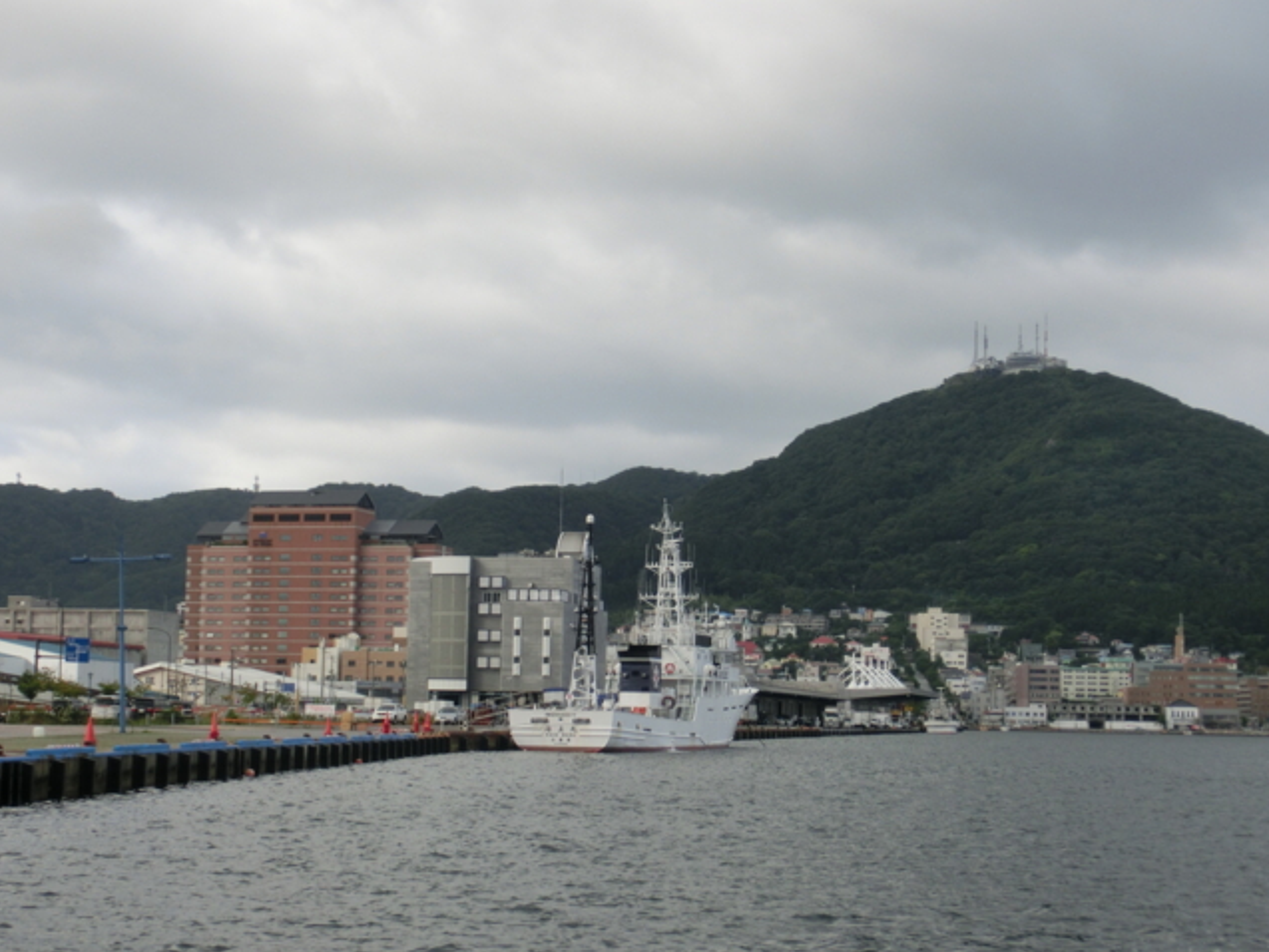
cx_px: 578
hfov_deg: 32.7
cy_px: 542
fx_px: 2163
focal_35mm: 59
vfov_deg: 24.8
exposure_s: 1/500
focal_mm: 8.29
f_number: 4.2
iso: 80
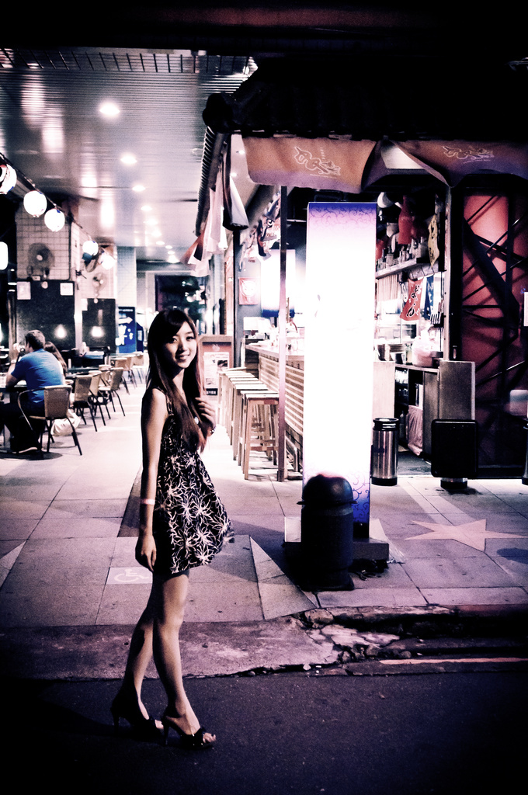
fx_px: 993
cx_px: 264
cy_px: 398
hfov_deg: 29.8
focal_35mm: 45
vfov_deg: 43.7
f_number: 2.8
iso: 3200
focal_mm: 30
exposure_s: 1/100
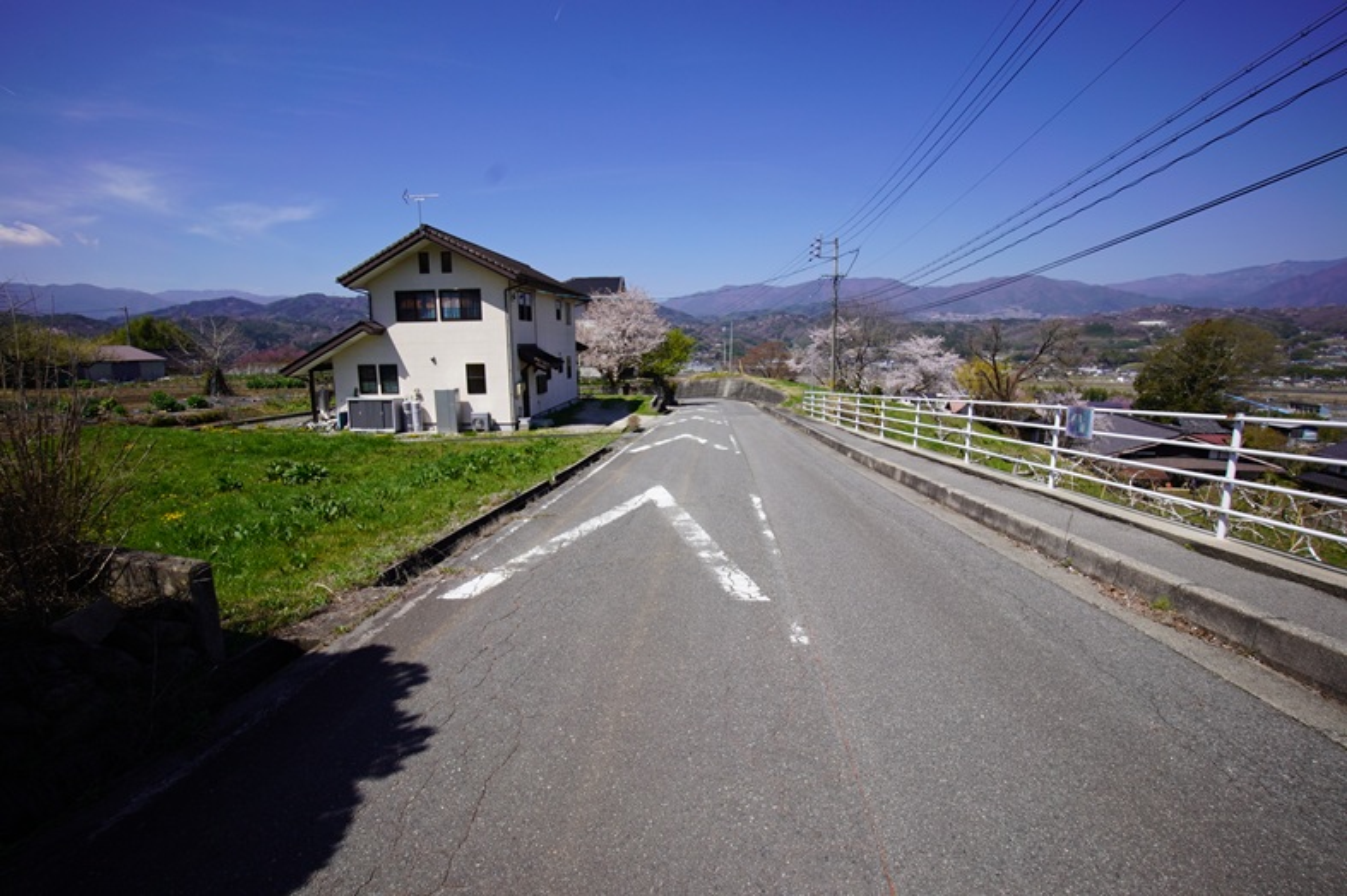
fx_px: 561
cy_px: 448
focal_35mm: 15
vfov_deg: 77.3
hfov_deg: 100.4
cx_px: 674
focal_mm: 10
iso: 100
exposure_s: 1/200
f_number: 10
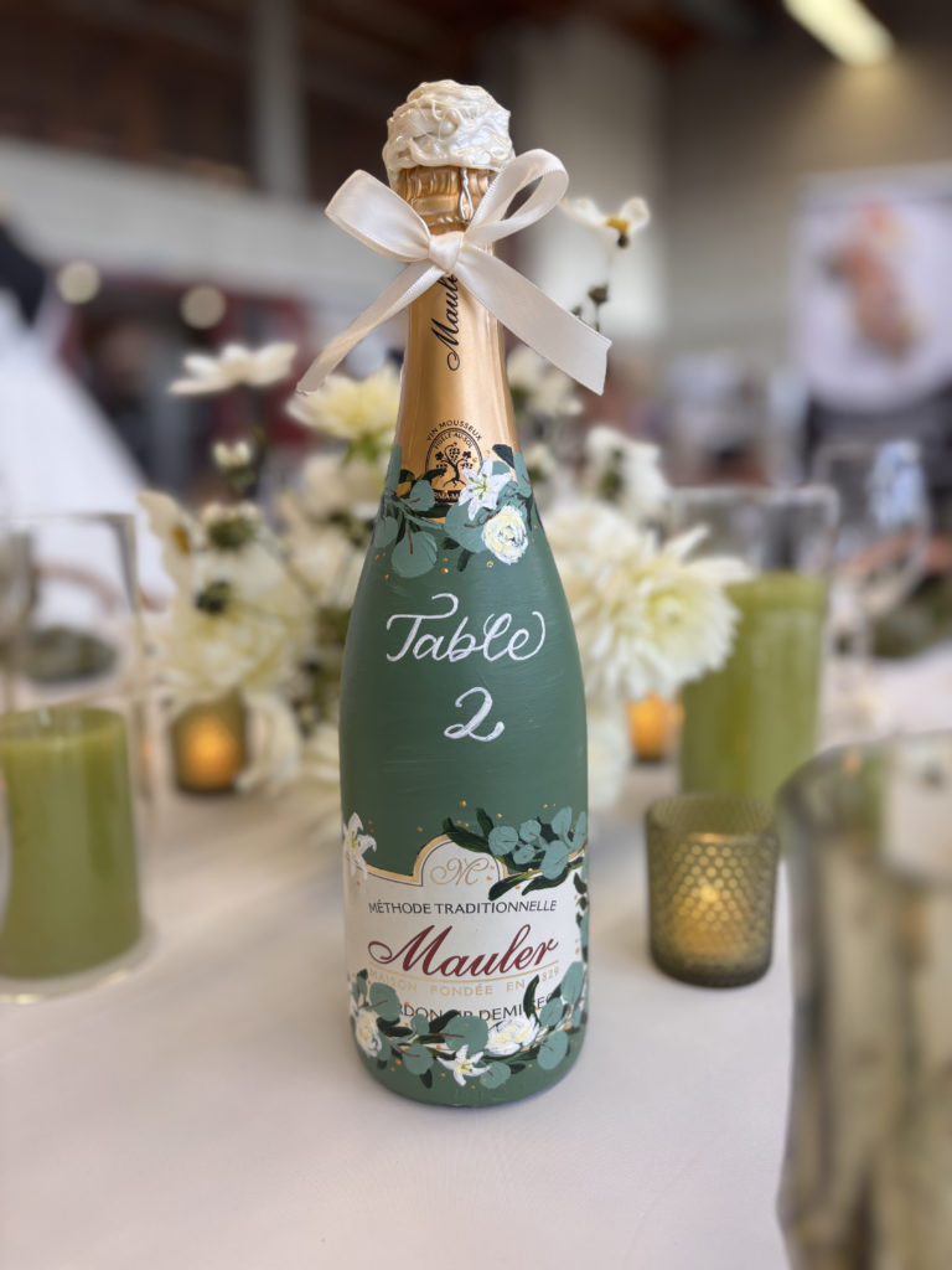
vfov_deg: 67.3
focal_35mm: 26
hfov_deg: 53.1
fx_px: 953
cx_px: 476
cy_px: 635
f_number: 1.6
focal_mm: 5.96
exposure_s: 1/100
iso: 64
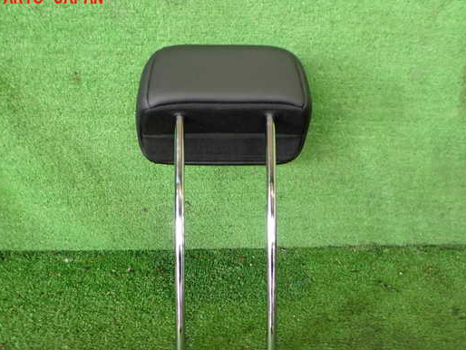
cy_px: 190
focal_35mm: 35
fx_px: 471
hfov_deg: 52.5
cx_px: 210
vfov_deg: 40.7
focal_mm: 5.4
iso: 640
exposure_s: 1/100
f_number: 2.3
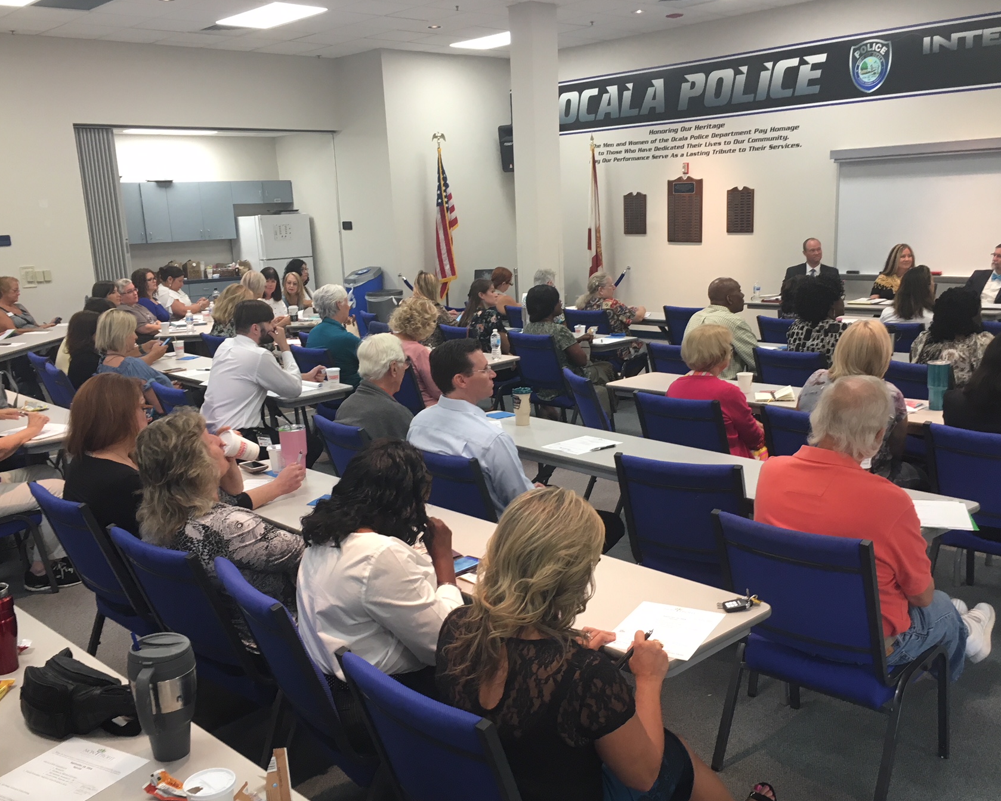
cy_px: 444
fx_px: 1007
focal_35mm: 34
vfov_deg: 43.3
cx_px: 510
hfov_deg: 52.8
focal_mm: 4.15
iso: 64
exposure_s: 1/30
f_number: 2.2
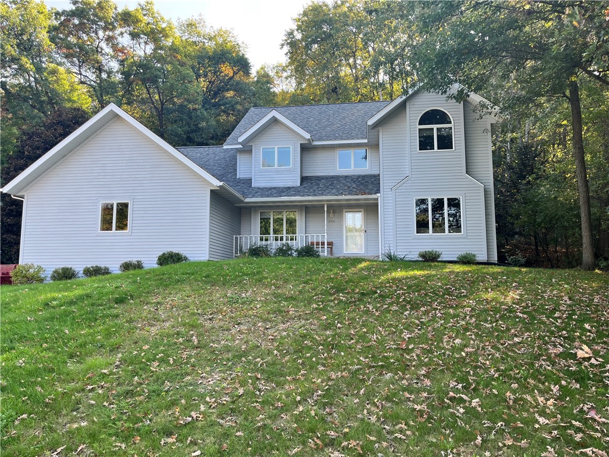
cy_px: 228
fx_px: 457
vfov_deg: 53.1
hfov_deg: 67.3
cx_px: 304
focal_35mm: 26
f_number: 1.6
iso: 50
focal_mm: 5.1
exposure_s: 1/322
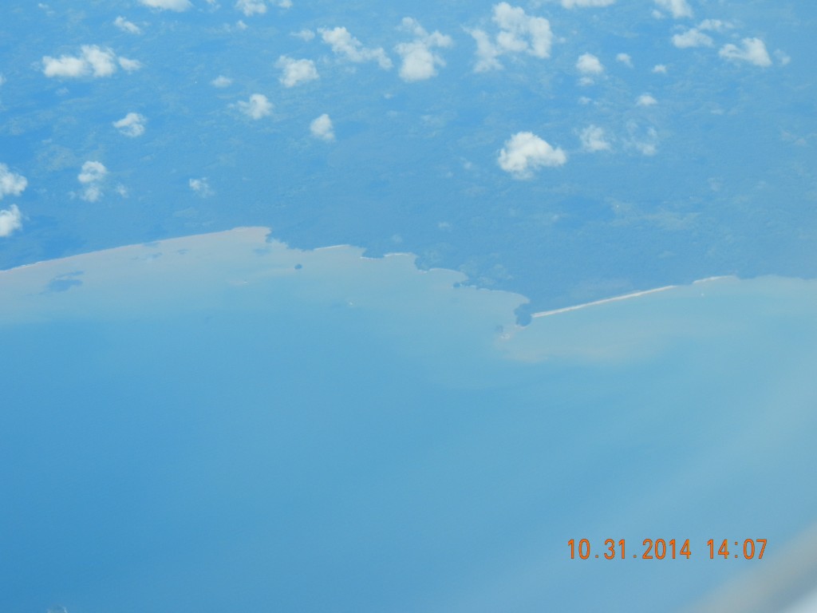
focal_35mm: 89
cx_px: 408
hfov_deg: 22.0
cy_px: 306
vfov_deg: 16.6
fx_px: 2101
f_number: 4.4
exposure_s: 1/871
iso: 160
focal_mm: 16
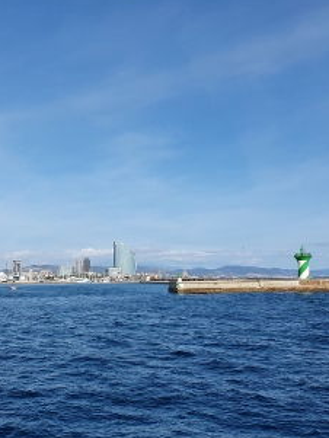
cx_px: 108
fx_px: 519
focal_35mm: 41
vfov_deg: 45.6
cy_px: 252
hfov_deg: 34.8
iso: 50
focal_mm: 4.32
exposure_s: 1/2328
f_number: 2.4
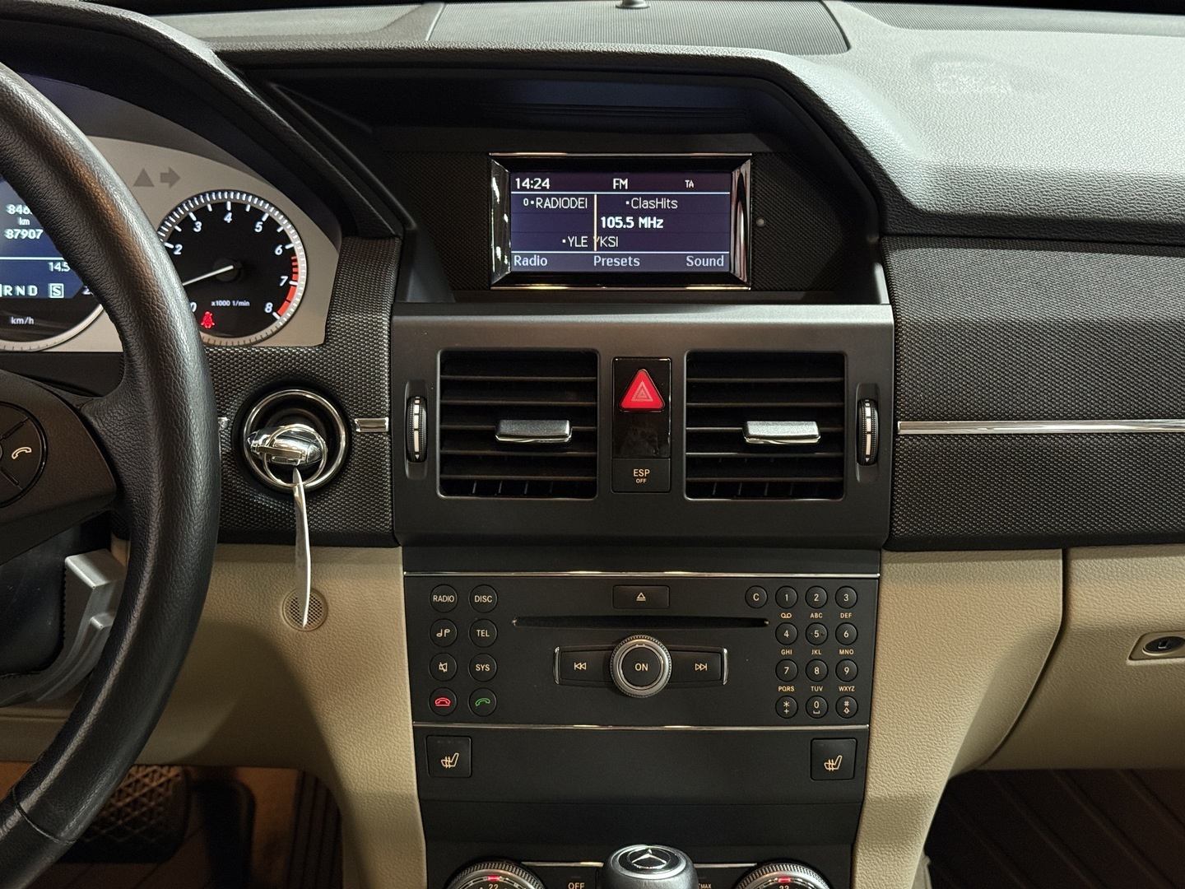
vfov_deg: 30.3
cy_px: 444
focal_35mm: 48
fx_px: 1643
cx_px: 592
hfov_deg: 39.7
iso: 400
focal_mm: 6.76
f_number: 1.78
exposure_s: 1/33
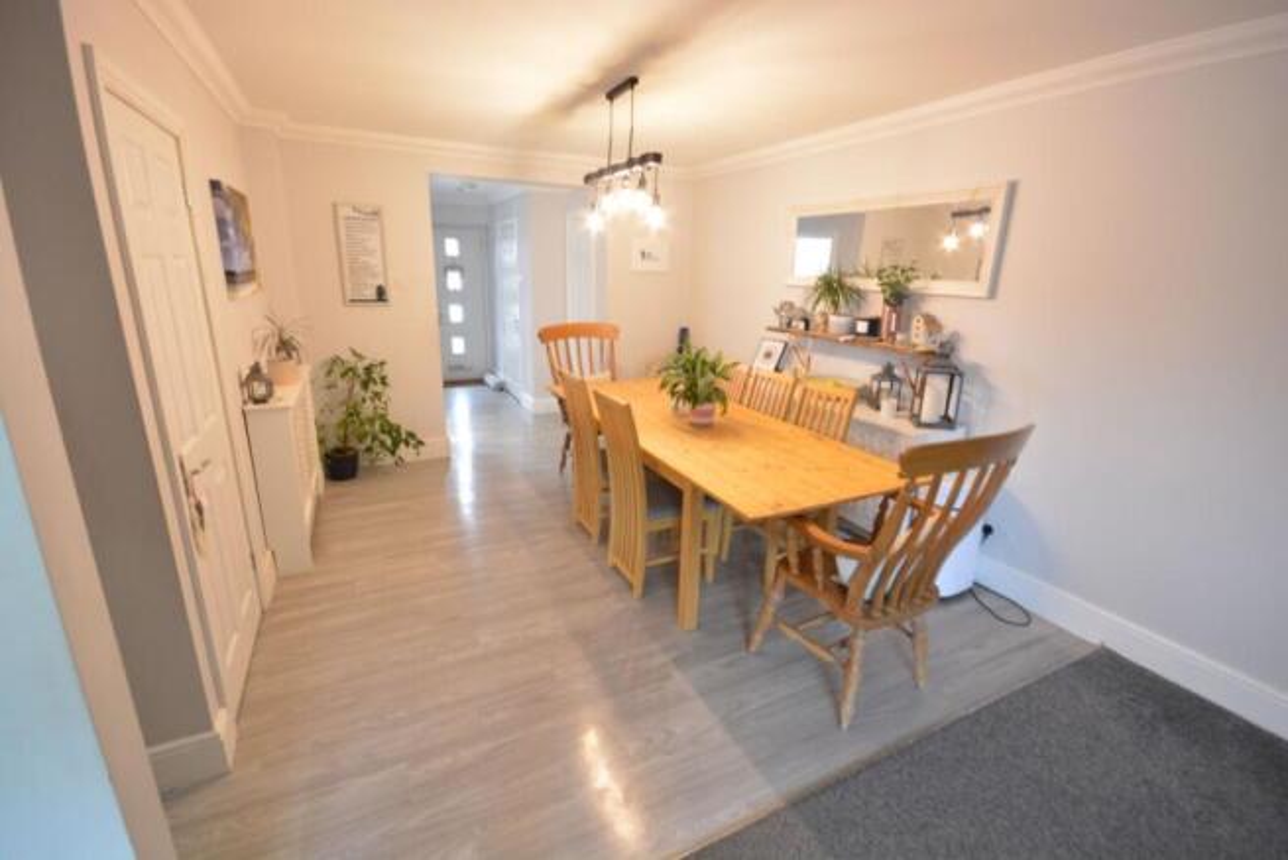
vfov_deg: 77.4
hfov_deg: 100.4
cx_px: 644
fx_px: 537
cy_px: 430
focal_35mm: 15
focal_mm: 10
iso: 400
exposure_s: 1/2.5
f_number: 8
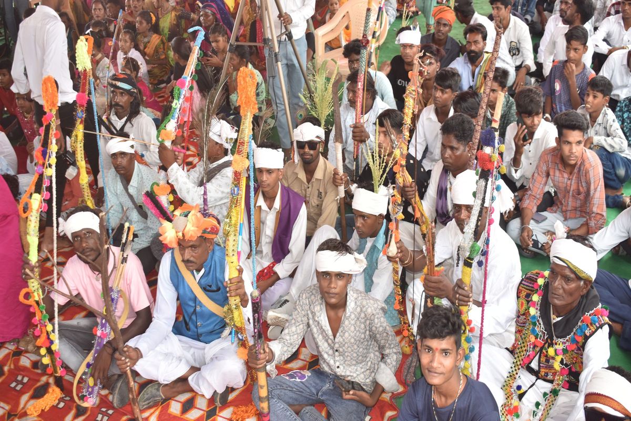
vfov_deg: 35.5
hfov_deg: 51.3
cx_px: 316
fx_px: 657
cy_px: 210
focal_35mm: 38
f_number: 5
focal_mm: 25
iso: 400
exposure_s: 1/80
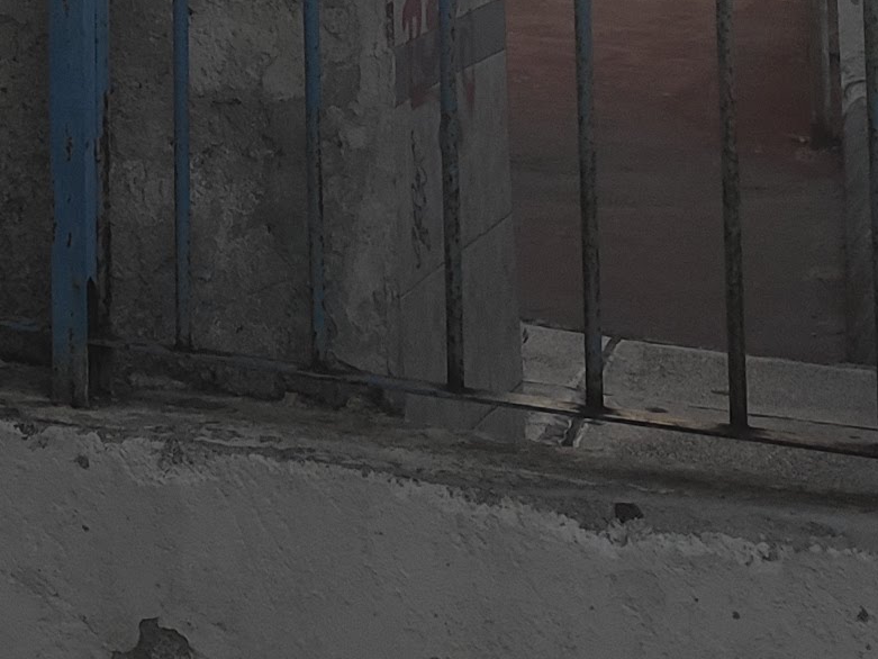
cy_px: -713
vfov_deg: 10.5
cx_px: -594
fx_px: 3247
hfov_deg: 14.0
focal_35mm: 128
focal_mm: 4.74
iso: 112
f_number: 1.79
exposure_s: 1/3325
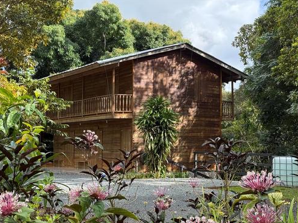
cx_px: 150
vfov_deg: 29.7
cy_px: 112
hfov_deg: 38.9
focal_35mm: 49
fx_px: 422
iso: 100
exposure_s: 1/1027
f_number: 1.78
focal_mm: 6.76
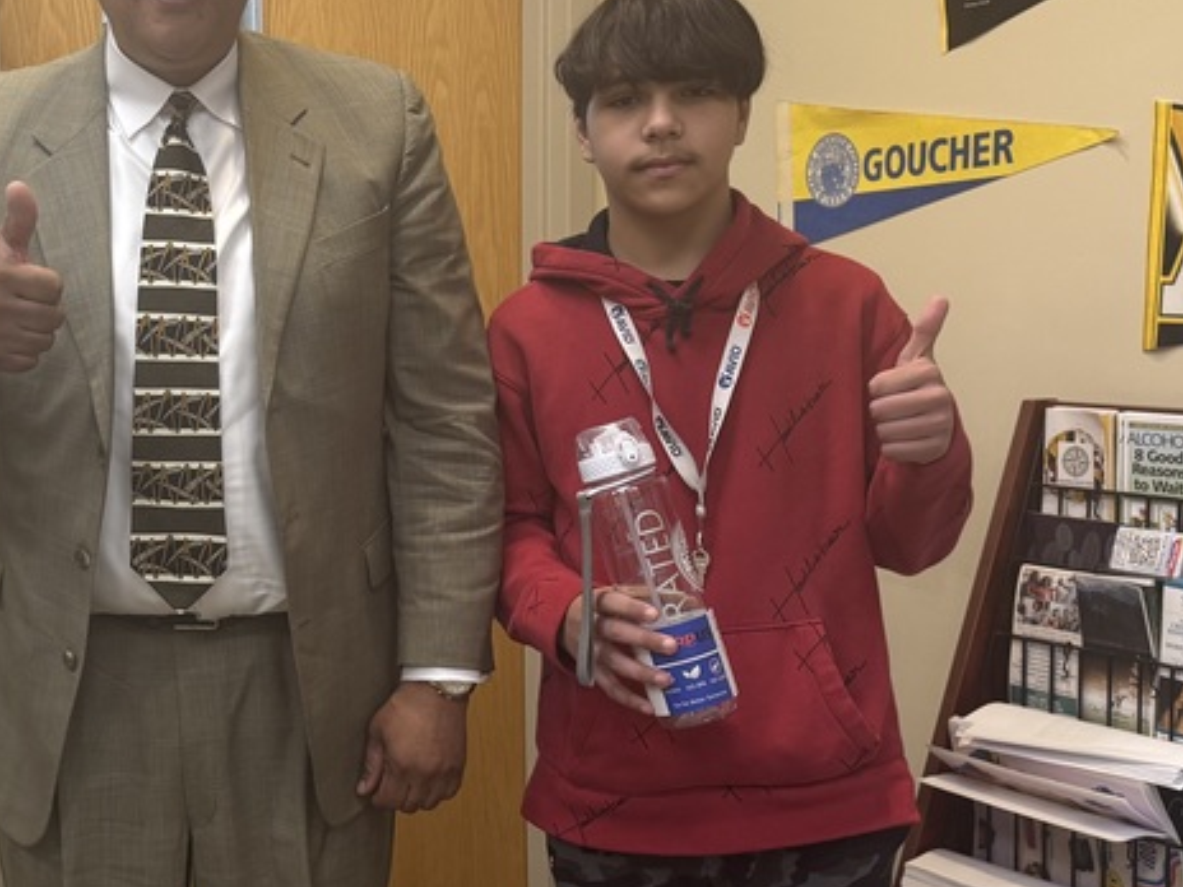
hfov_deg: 34.9
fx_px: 1811
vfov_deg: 27.5
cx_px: 212
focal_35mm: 53
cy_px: 431
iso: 160
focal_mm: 6.76
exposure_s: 1/60
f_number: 1.78
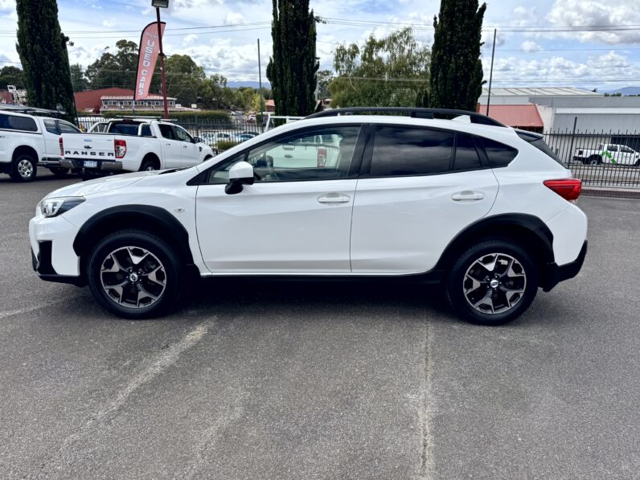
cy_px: 240
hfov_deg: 71.6
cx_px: 320
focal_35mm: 24
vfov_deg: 56.8
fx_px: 444
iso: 80
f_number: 1.78
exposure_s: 1/2959
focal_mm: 6.76
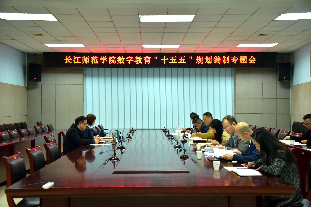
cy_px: 104
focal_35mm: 44
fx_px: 380
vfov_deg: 30.5
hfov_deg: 44.5
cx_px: 156
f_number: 6.3
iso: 1600
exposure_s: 1/60
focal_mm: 44
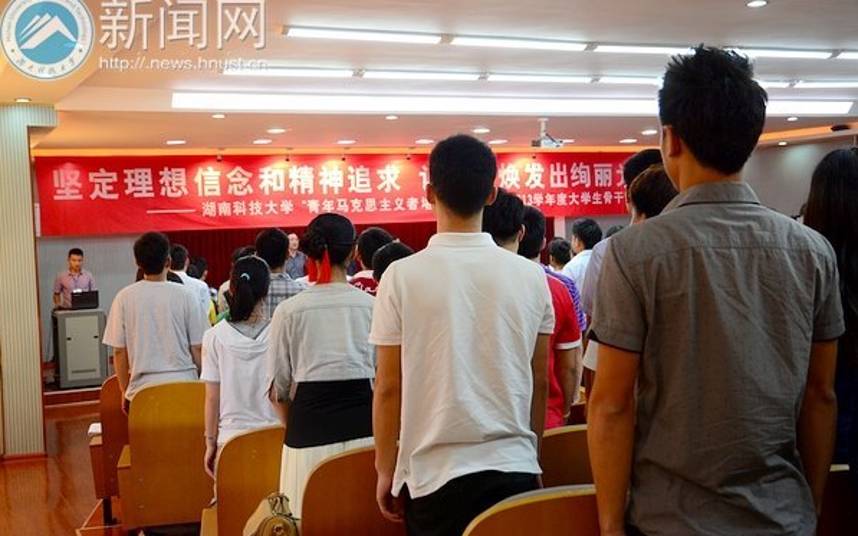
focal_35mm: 46
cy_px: 268
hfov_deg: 43.5
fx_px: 1076
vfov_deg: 28.0
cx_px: 428
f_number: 4.2
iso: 800
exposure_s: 1/30
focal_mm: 30
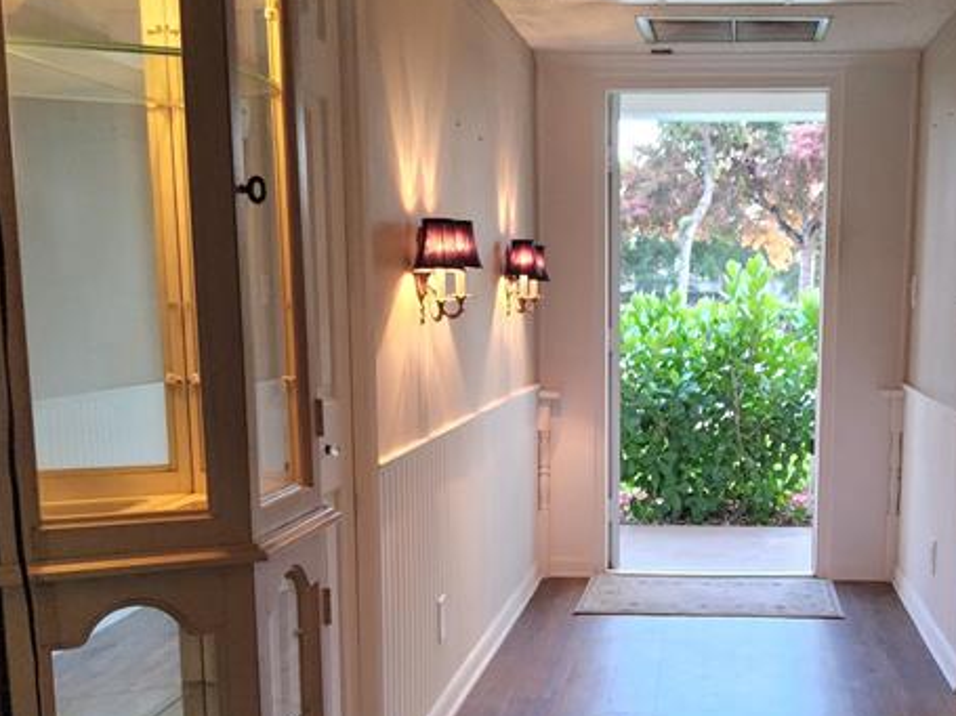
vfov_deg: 32.5
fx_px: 1215
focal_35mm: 44
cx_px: 668
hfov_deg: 42.1
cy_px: 502
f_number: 2
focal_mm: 3.08
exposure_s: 1/120
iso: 500
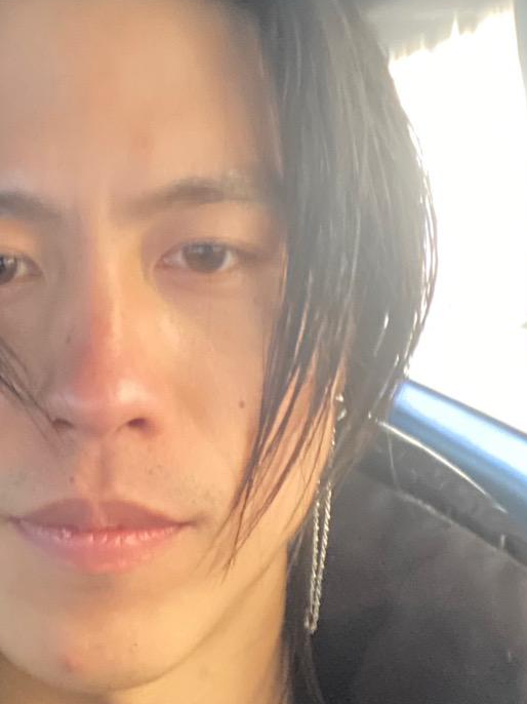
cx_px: 90
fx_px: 1422
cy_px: 302
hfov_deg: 20.7
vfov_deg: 27.8
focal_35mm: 70
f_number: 2.2
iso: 800
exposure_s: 1/22
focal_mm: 2.71
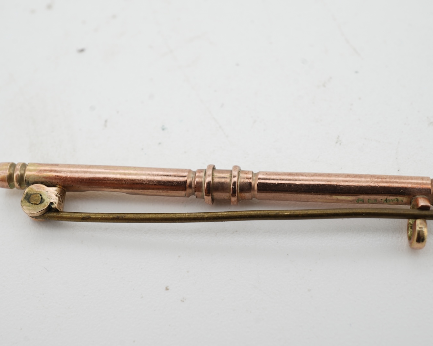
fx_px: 794
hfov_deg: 30.5
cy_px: 184
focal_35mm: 62
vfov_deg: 24.6
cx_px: 202
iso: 80
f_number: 22
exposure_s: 1/60
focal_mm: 30
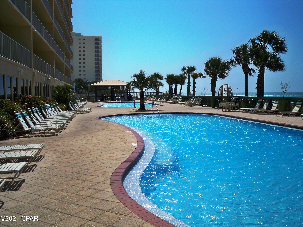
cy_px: 114
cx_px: 152
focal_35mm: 35
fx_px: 306
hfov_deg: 52.6
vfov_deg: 40.7
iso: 64
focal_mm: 6.3
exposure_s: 1/1250
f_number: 4.7
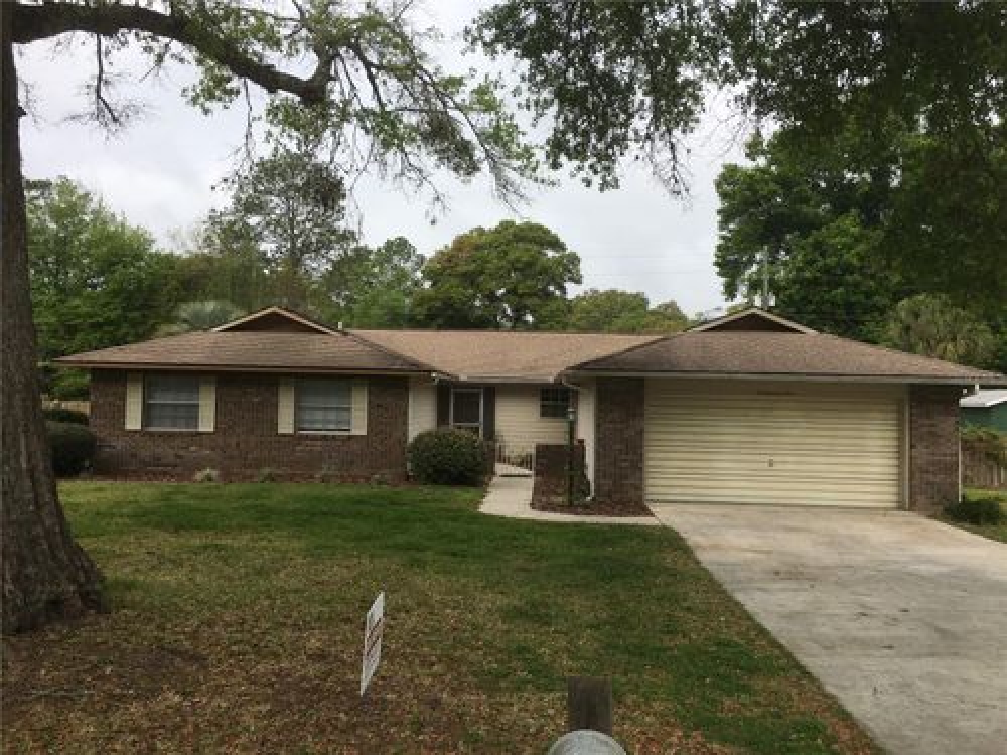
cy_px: 378
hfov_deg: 61.7
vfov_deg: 48.2
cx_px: 504
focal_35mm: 29
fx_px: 844
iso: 25
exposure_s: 1/845
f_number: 2.2
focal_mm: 4.15
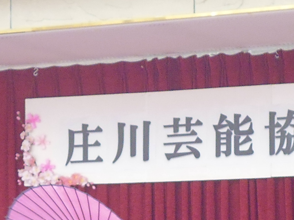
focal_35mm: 248
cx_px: 126
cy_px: 243
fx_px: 2106
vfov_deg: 6.0
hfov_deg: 8.0
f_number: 4.9
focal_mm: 12.3
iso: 400
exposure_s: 1/8
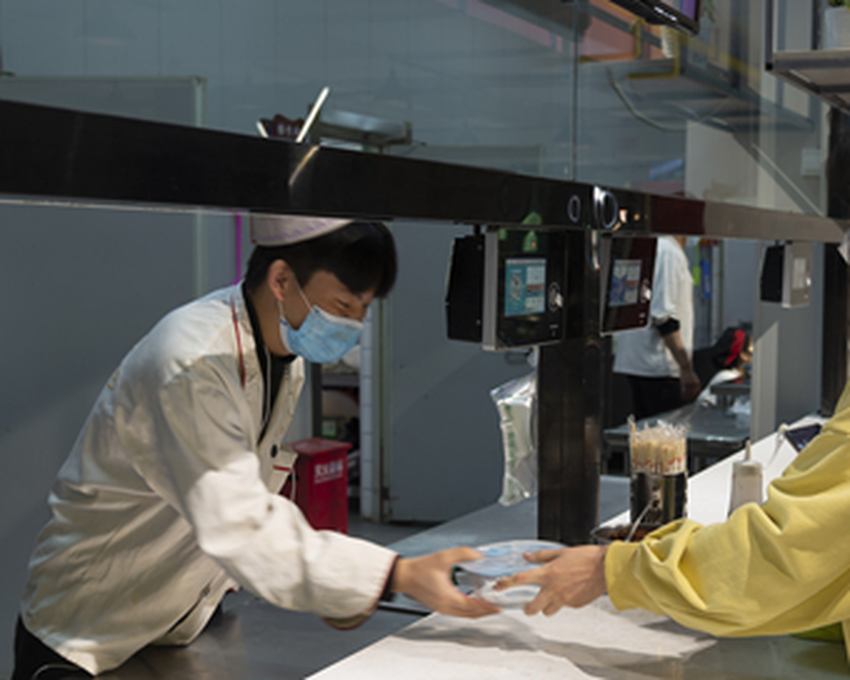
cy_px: 354
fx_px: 1333
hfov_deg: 35.1
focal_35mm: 53
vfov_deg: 28.6
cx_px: 555
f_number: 4
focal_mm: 30
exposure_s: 1/15
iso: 100
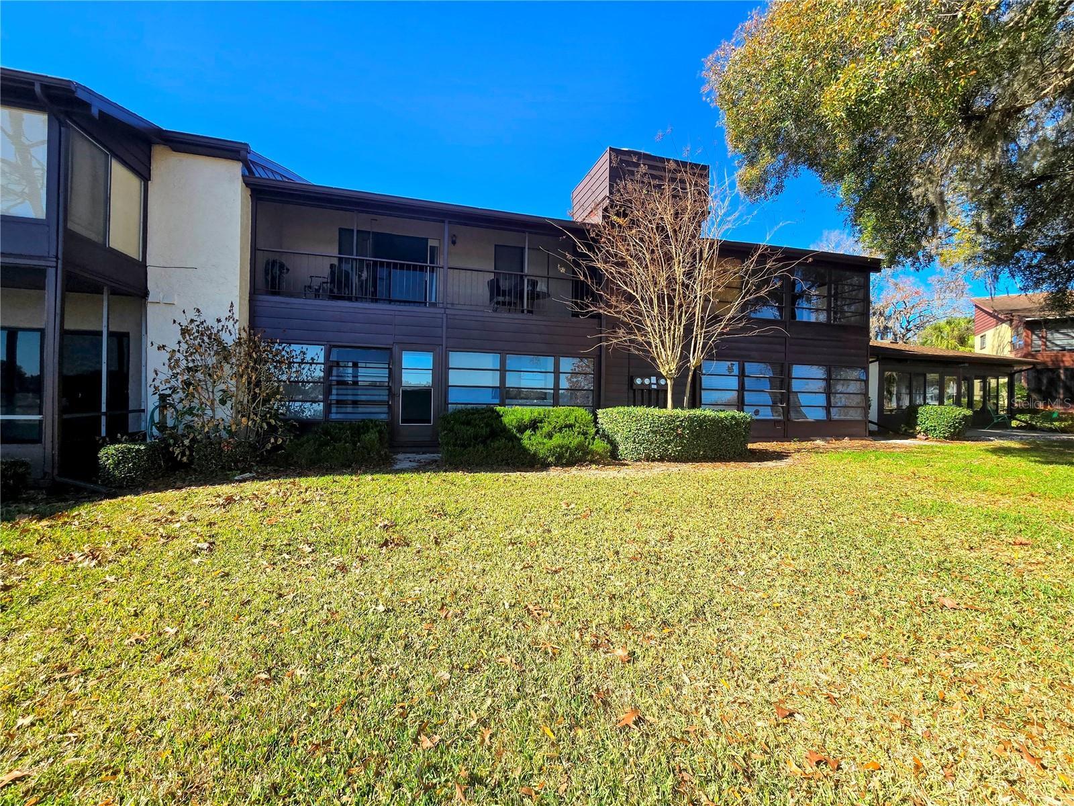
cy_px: 403
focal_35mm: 13
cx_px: 537
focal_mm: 2.2
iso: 50
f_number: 2.2
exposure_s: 1/997
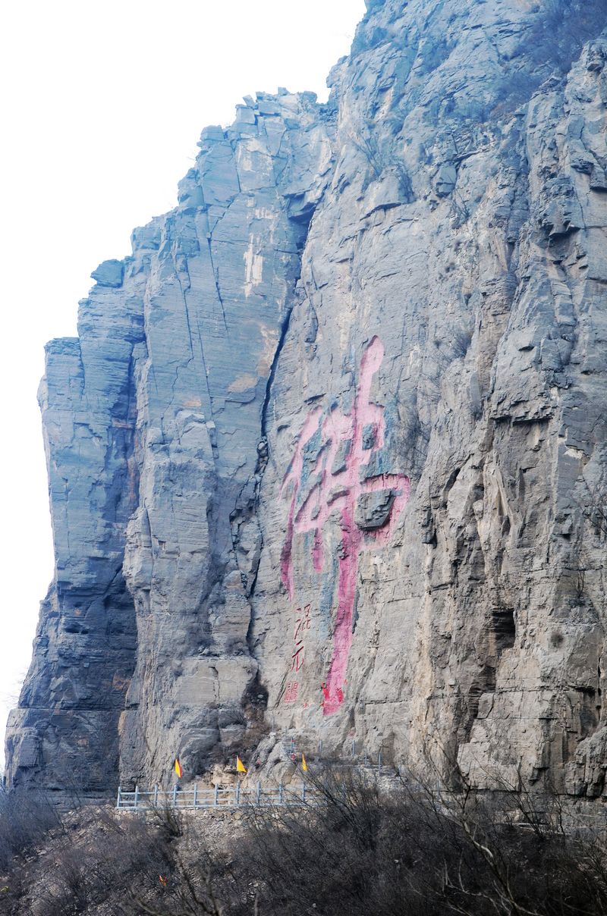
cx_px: 304
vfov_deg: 29.9
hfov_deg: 20.1
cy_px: 458
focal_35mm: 68
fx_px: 1715
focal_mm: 45
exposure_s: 1/200
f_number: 8
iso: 250
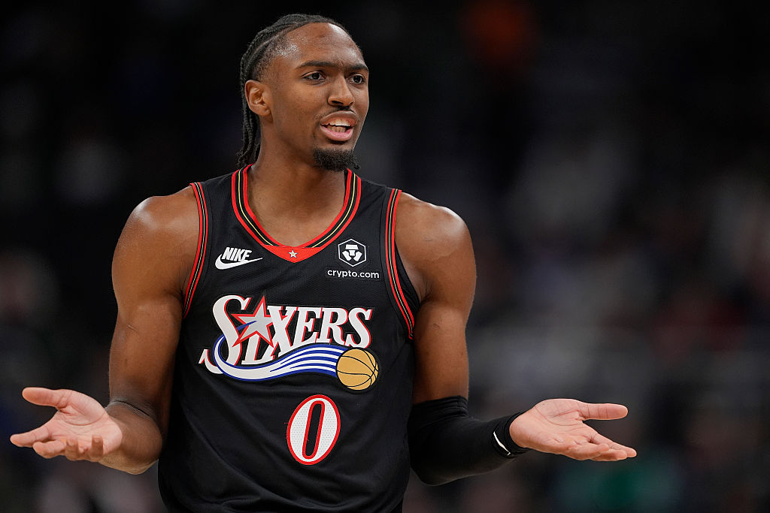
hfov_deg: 5.2
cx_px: 385
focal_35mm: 400
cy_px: 256
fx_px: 8556
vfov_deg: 3.4
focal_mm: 400
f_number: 3.2
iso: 3200
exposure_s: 1/1600
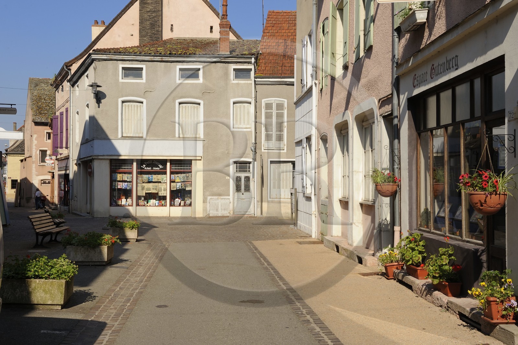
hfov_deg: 43.6
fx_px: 647
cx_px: 259
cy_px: 172
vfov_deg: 29.8
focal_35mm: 45
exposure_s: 1/160
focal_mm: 45
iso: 200
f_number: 16
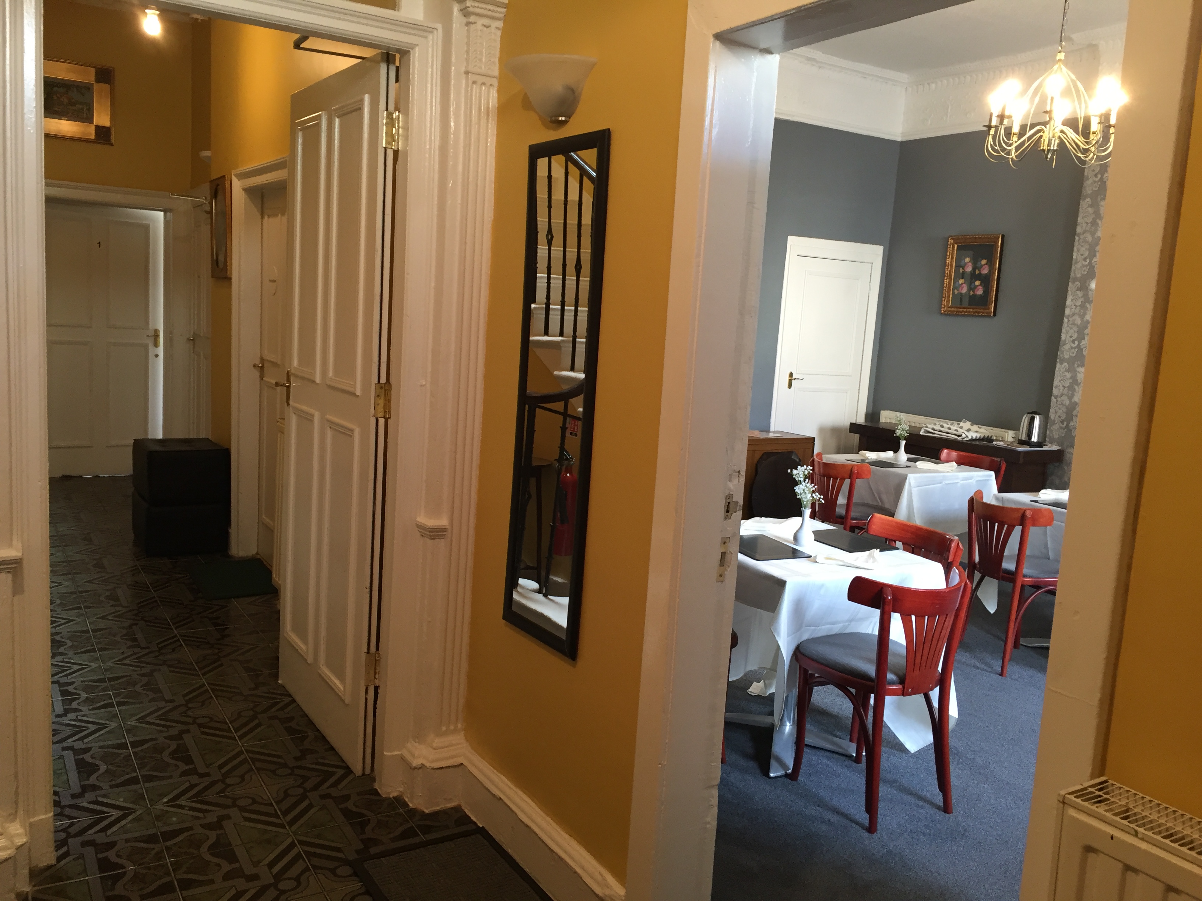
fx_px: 1007
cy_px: 450
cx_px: 601
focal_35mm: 29
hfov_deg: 61.7
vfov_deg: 48.2
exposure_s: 1/33
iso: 125
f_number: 2.2
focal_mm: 4.15
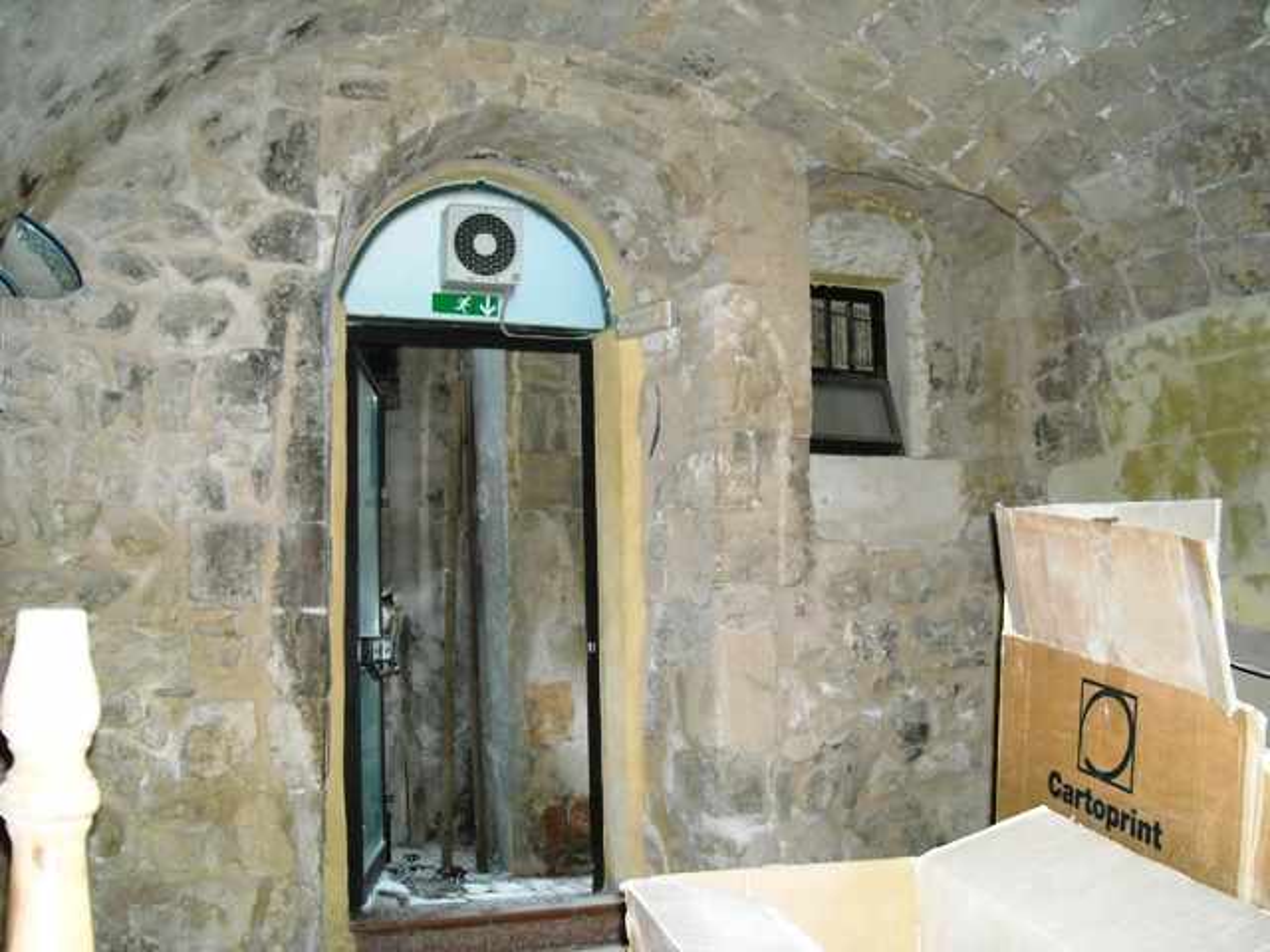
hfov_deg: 52.6
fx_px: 1284
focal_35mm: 35
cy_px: 476
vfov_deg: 40.7
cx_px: 635
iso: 455
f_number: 2.8
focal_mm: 5.7
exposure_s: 1/60
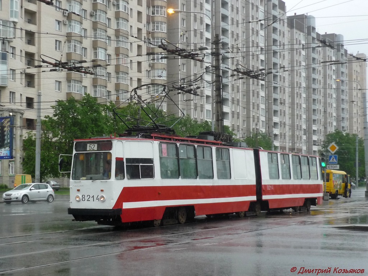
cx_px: 184
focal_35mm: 47
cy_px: 138
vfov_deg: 30.9
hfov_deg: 40.4
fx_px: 500
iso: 200
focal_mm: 7.8
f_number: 3.1
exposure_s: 1/320
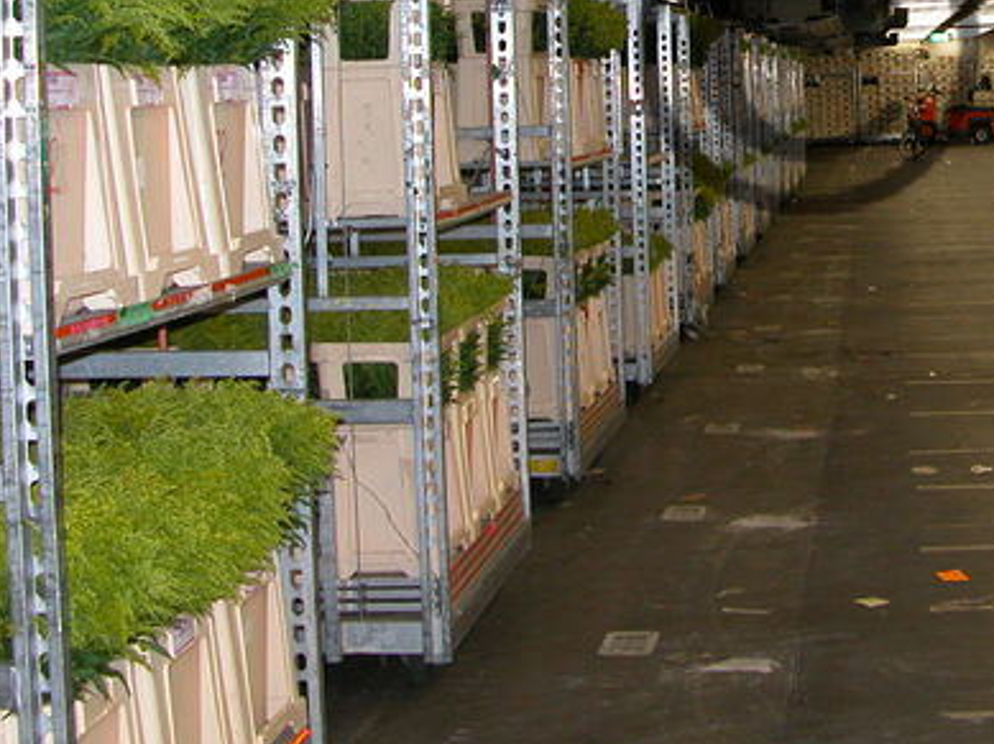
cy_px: 49
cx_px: 807
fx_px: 2008
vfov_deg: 20.5
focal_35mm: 70
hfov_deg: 27.2
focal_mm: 8.9
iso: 200
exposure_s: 1/60
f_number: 2.8
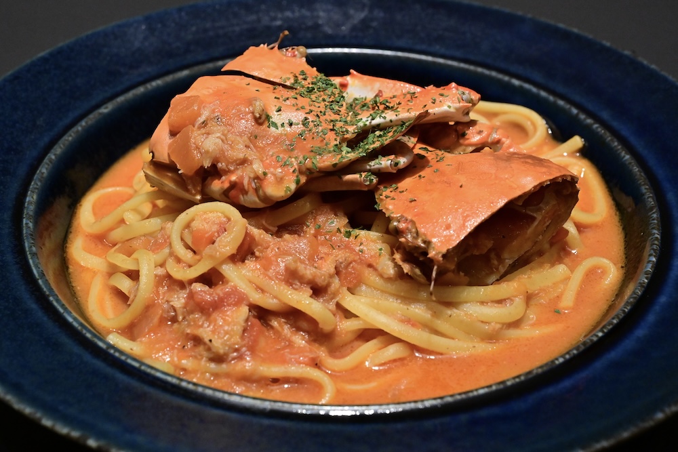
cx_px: 339
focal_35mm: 60
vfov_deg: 22.6
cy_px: 226
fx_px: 1130
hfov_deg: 33.4
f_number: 11
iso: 6400
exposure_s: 1/160
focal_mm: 60
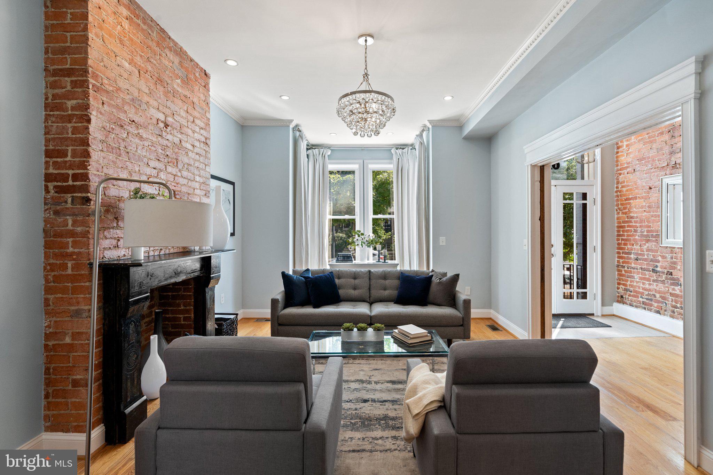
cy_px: 238
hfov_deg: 96.7
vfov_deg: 73.7
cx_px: 356
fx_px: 317
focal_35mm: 16
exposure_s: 1/25
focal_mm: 16
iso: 500
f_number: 10
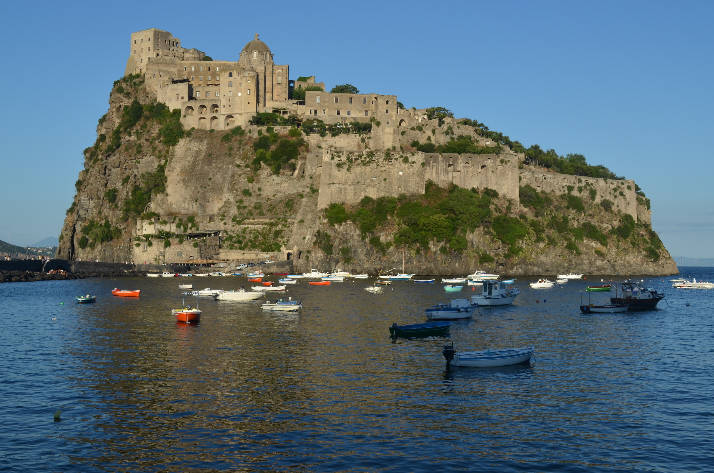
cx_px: 357
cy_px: 236
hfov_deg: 45.0
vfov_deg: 30.7
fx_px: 861
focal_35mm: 44
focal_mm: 29
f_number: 8
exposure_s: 1/250
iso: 100
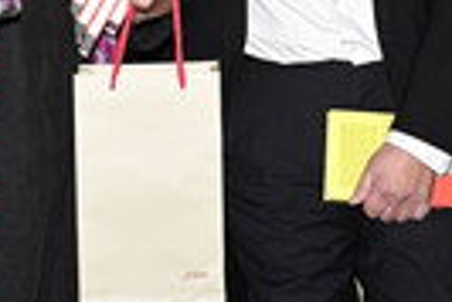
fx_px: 1659
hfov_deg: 15.4
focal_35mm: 132
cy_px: -34
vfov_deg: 10.3
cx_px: 117
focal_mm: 39
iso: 2500
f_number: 3.2
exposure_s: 1/160
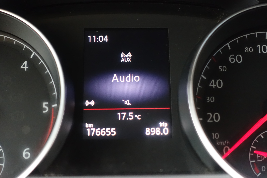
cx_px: 134
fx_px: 475
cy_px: 89
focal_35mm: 64
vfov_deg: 21.2
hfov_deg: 31.4
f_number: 2.8
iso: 3200
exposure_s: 1/50
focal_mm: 23.53
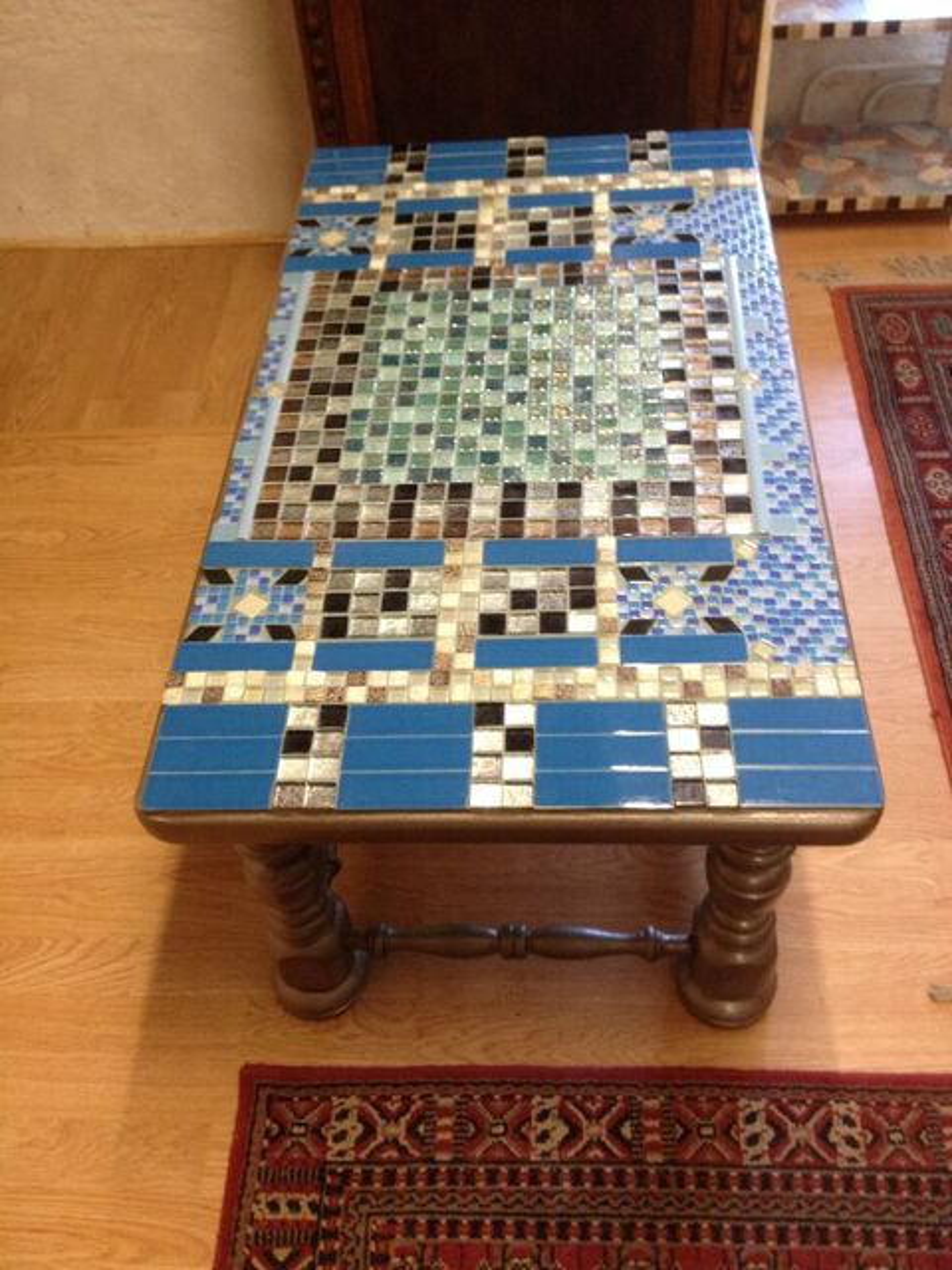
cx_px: 476
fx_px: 1283
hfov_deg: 40.7
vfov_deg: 52.6
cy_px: 635
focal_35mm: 35
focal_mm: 4.28
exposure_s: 1/20
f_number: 2.4
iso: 200
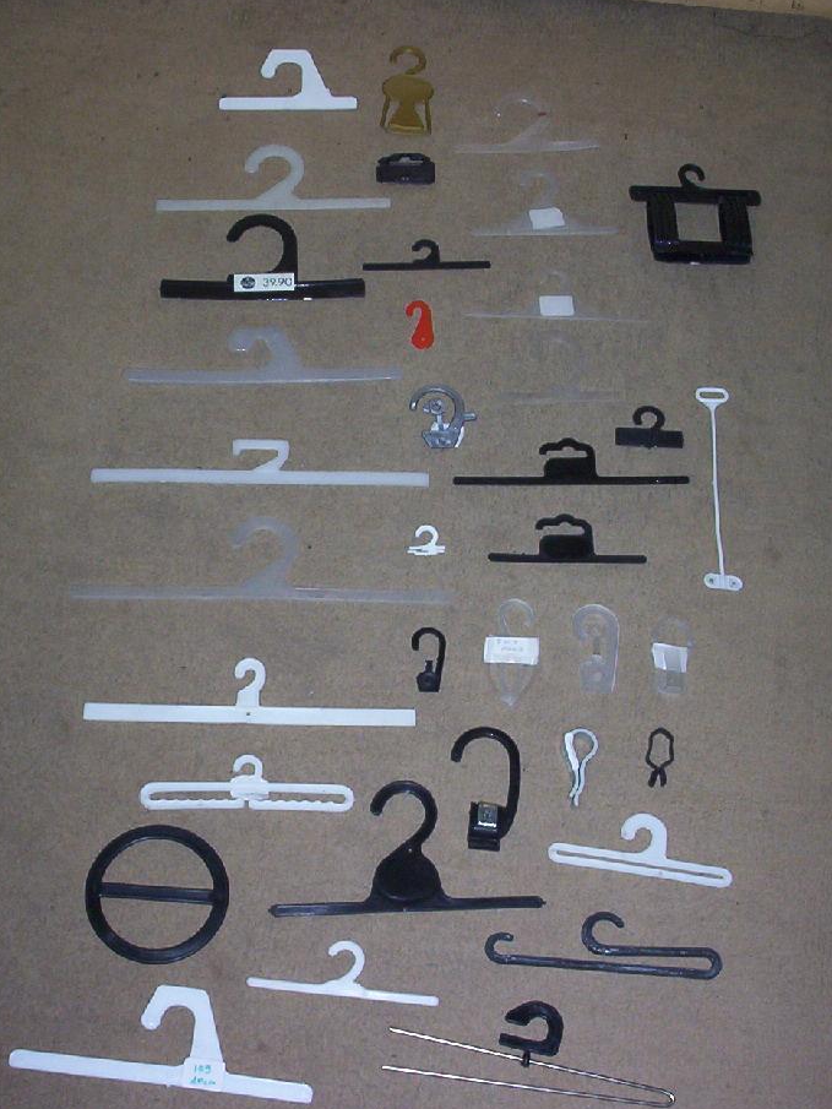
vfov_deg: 37.5
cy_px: 596
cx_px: 359
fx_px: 1634
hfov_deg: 28.5
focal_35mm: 51
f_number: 4.5
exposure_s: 1/30
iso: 140
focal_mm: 6
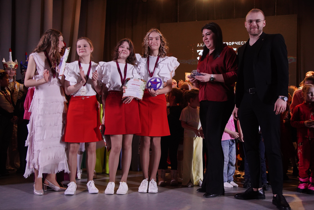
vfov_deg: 37.9
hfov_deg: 54.4
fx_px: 305
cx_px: 157
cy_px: 105
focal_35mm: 35
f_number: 5
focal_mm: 35
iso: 3200
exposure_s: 1/500
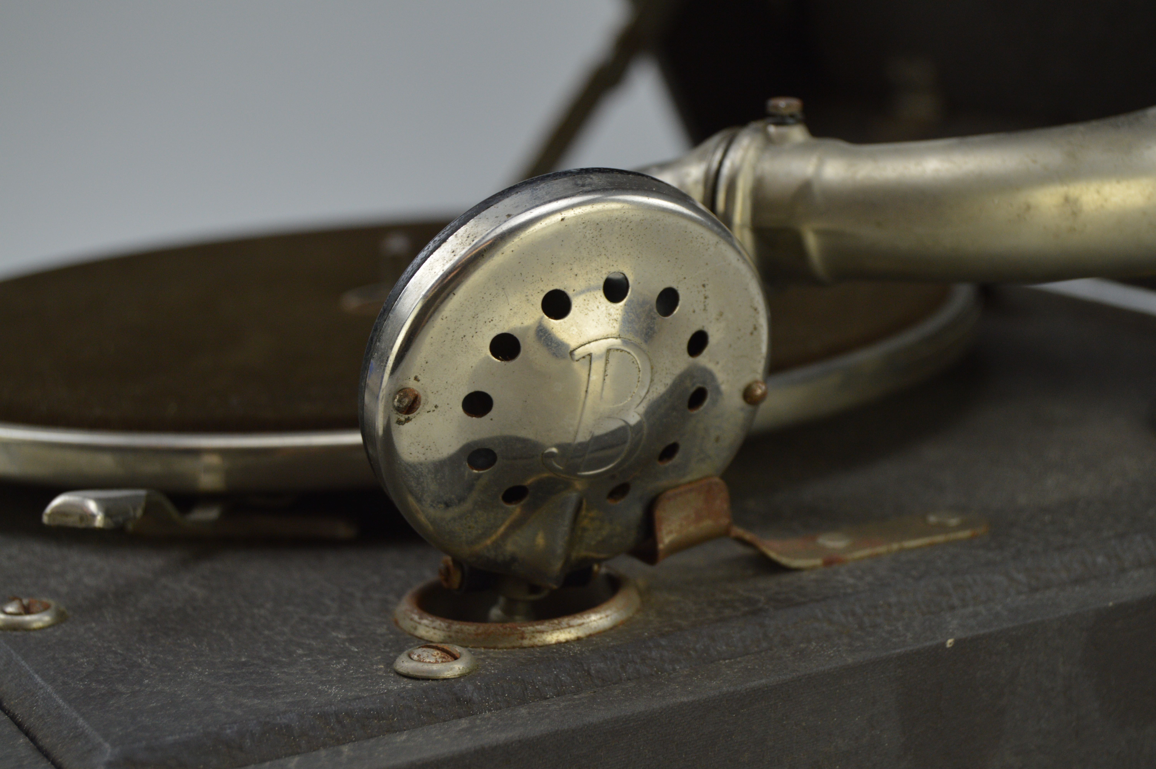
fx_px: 2647
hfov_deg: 24.6
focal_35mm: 82
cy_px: 384
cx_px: 578
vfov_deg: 16.5
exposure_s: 1/125
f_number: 5.6
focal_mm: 55
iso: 400
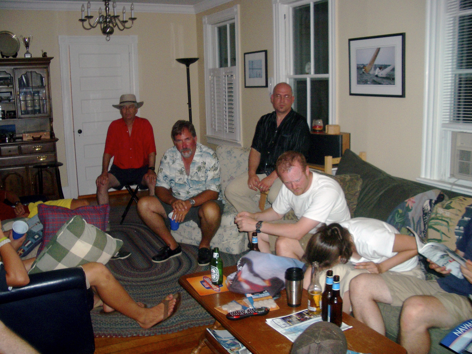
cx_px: 236
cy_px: 177
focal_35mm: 35
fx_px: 477
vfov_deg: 40.7
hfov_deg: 52.6
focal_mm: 5.8
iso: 100
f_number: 2.6
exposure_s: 1/60
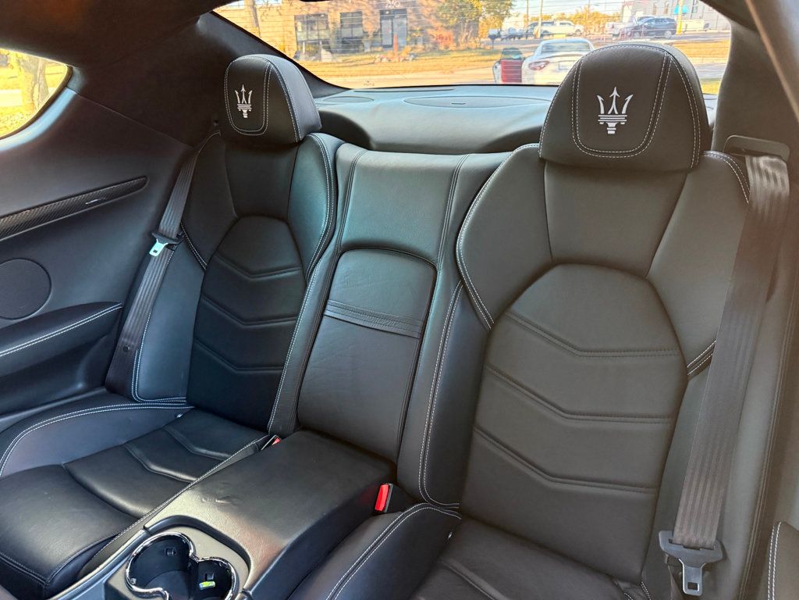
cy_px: 300
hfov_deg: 71.6
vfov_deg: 56.8
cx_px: 400
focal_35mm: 24
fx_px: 554
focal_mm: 6.76
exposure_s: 1/38
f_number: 1.78
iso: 1000
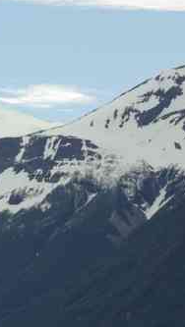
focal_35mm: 368
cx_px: -182
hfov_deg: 3.3
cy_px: 301
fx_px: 3200
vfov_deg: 5.9
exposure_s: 1/250
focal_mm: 77.5
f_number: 9.5
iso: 100
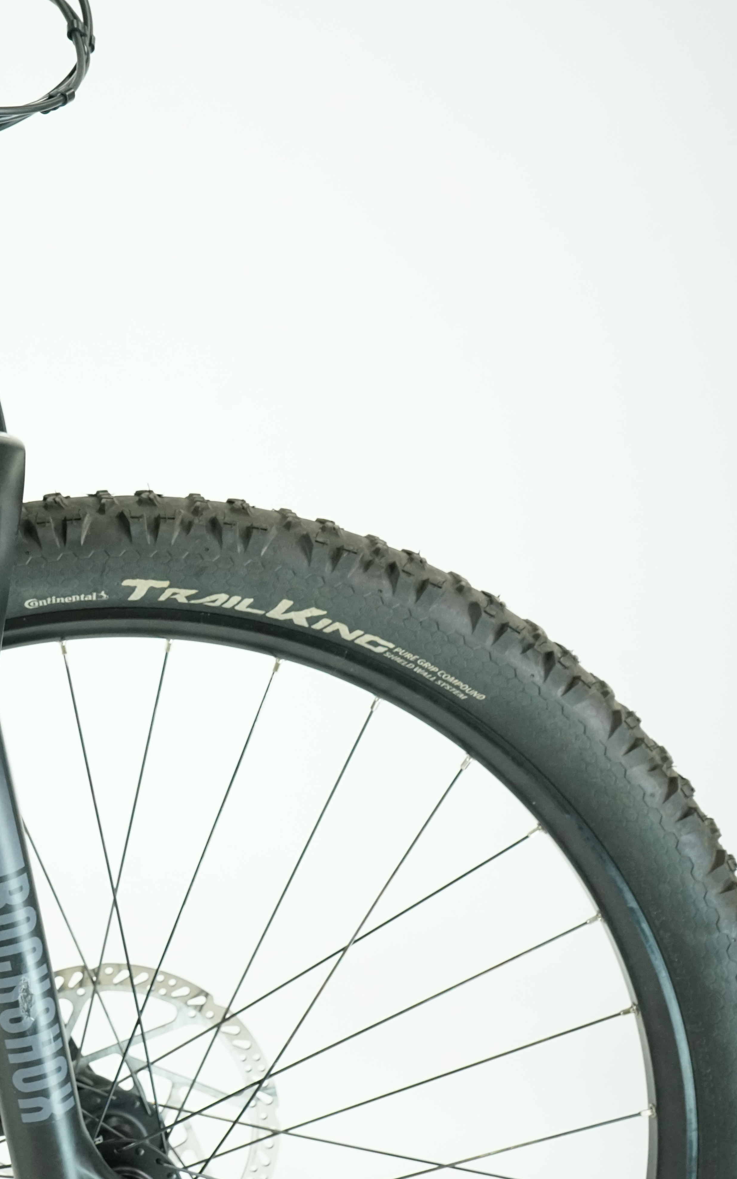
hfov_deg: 23.1
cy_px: 597
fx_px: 1703
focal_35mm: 53
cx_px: -57
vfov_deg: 38.2
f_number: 6.3
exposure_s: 1/200
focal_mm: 34
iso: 3200
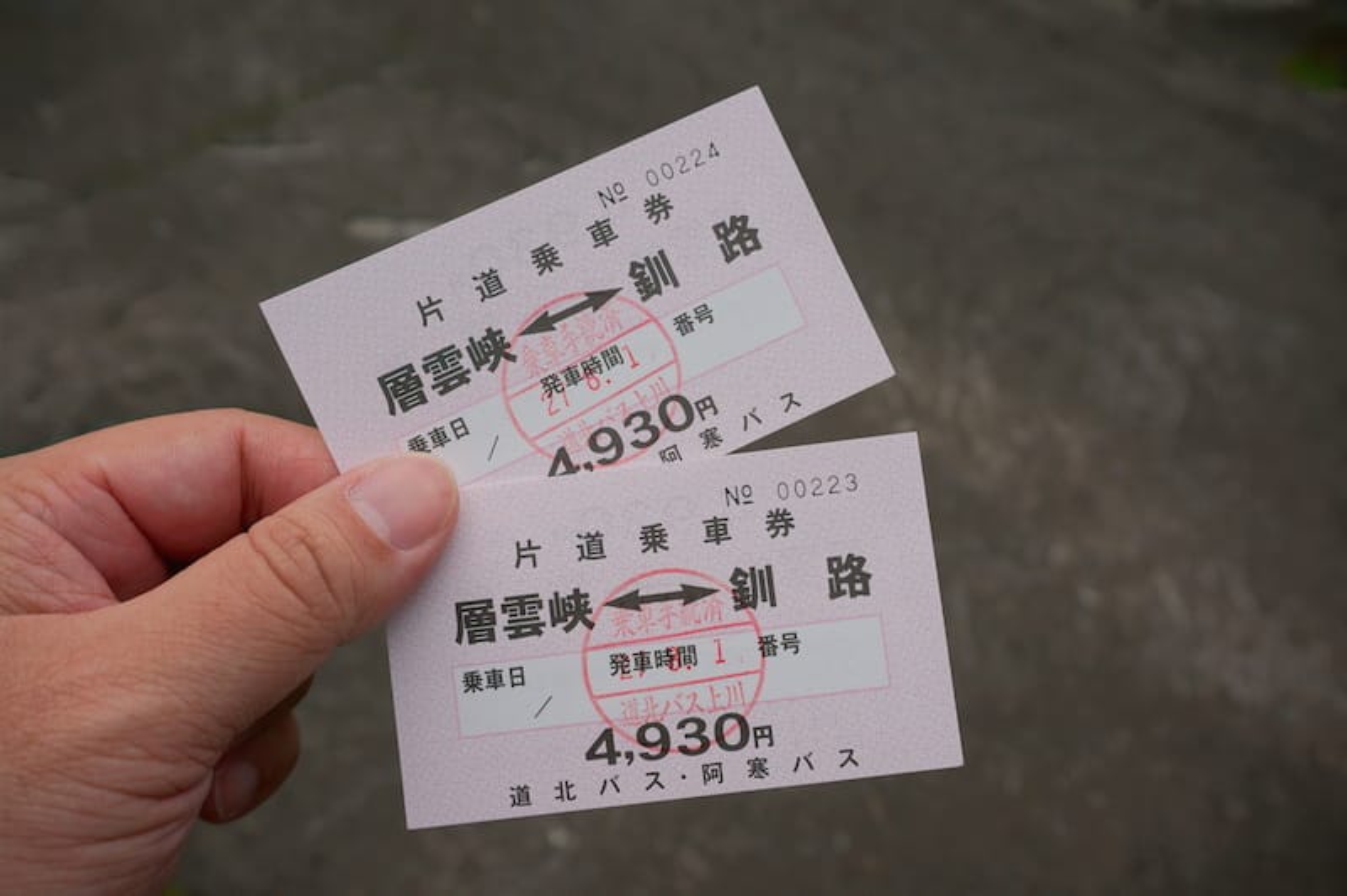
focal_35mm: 33
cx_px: 674
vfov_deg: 39.9
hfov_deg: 57.3
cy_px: 448
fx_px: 1234
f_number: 6.3
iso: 100
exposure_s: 1/250
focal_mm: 22
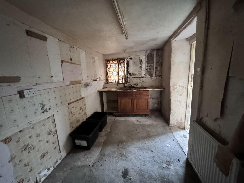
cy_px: 92
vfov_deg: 85.7
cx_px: 122
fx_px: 99
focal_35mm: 14
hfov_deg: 102.1
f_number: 2.2
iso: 1600
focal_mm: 2.22
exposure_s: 1/32
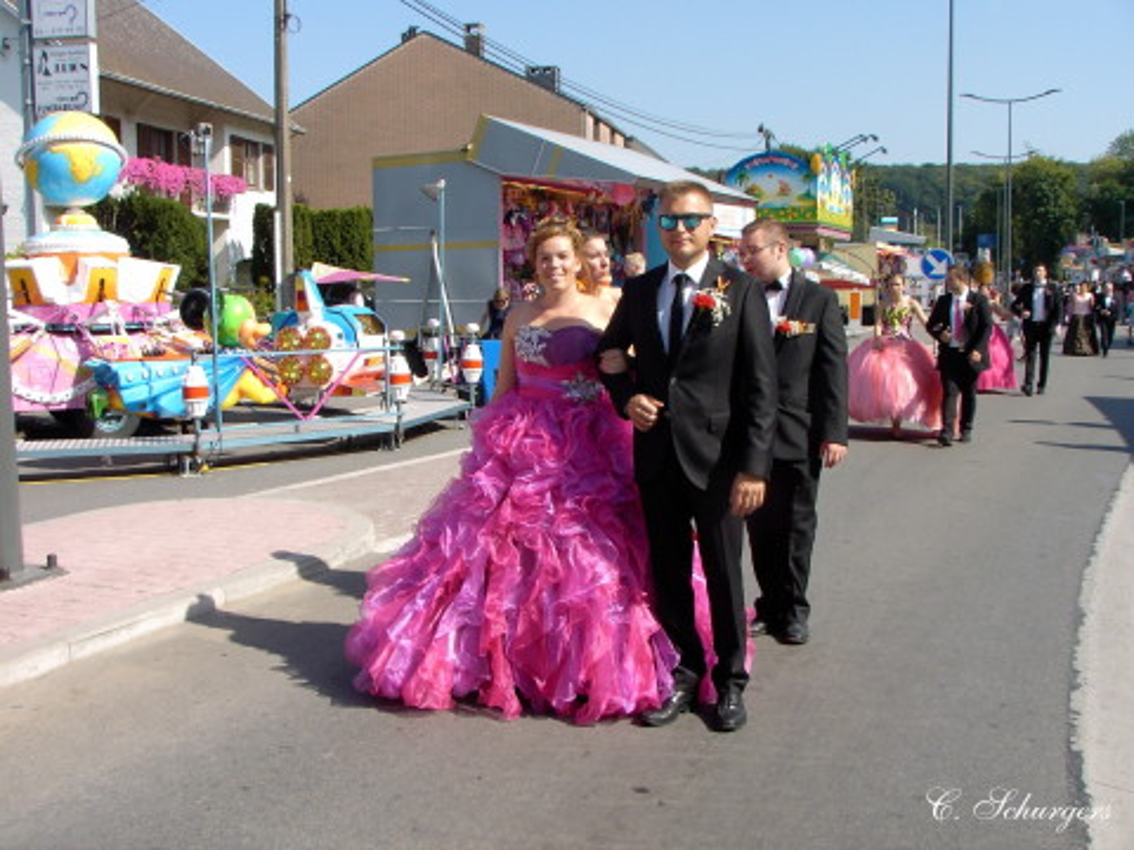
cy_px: 425
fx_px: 1310
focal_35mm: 40
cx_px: 567
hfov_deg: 46.8
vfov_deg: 36.0
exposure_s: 1/260
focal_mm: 6.2
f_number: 5
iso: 70
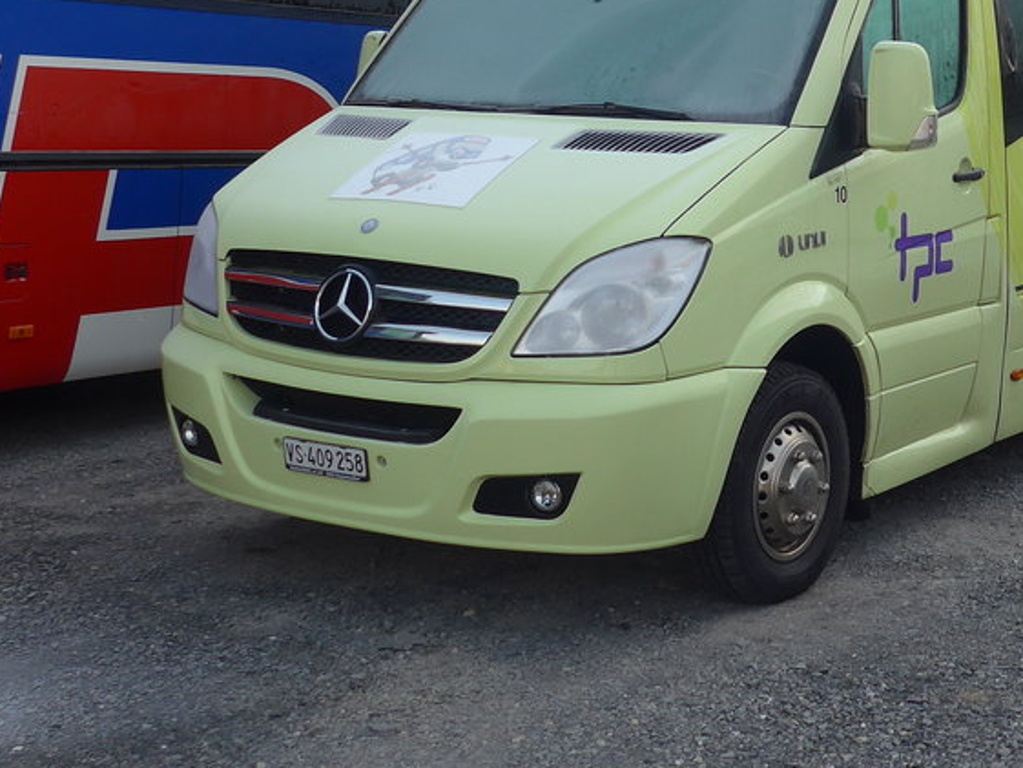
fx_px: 1833
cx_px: 762
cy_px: -7
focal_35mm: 62
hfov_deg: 30.7
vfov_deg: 22.7
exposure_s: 1/400
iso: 80
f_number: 2.8
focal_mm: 6
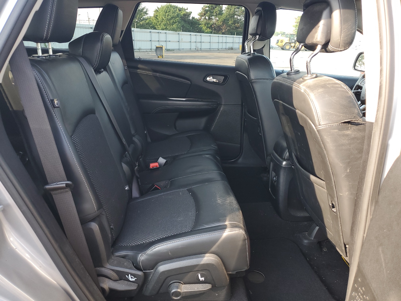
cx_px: 200
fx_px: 301
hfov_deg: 67.3
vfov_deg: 53.1
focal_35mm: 26
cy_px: 150
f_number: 1.5
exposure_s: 1/120
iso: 62
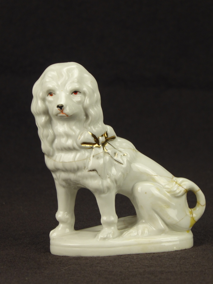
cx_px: 106
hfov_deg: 5.9
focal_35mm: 250
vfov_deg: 7.9
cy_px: 142
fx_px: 2051
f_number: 5.6
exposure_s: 1/40
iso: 200
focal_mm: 44.8
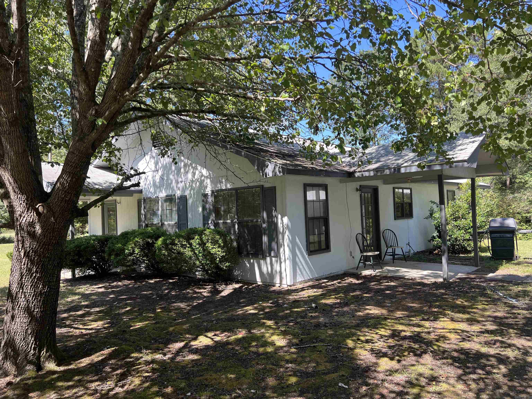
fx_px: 400
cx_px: 266
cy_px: 200
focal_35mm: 26
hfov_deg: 67.3
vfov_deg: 53.1
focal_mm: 5.7
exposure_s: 1/539
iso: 50
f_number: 1.5
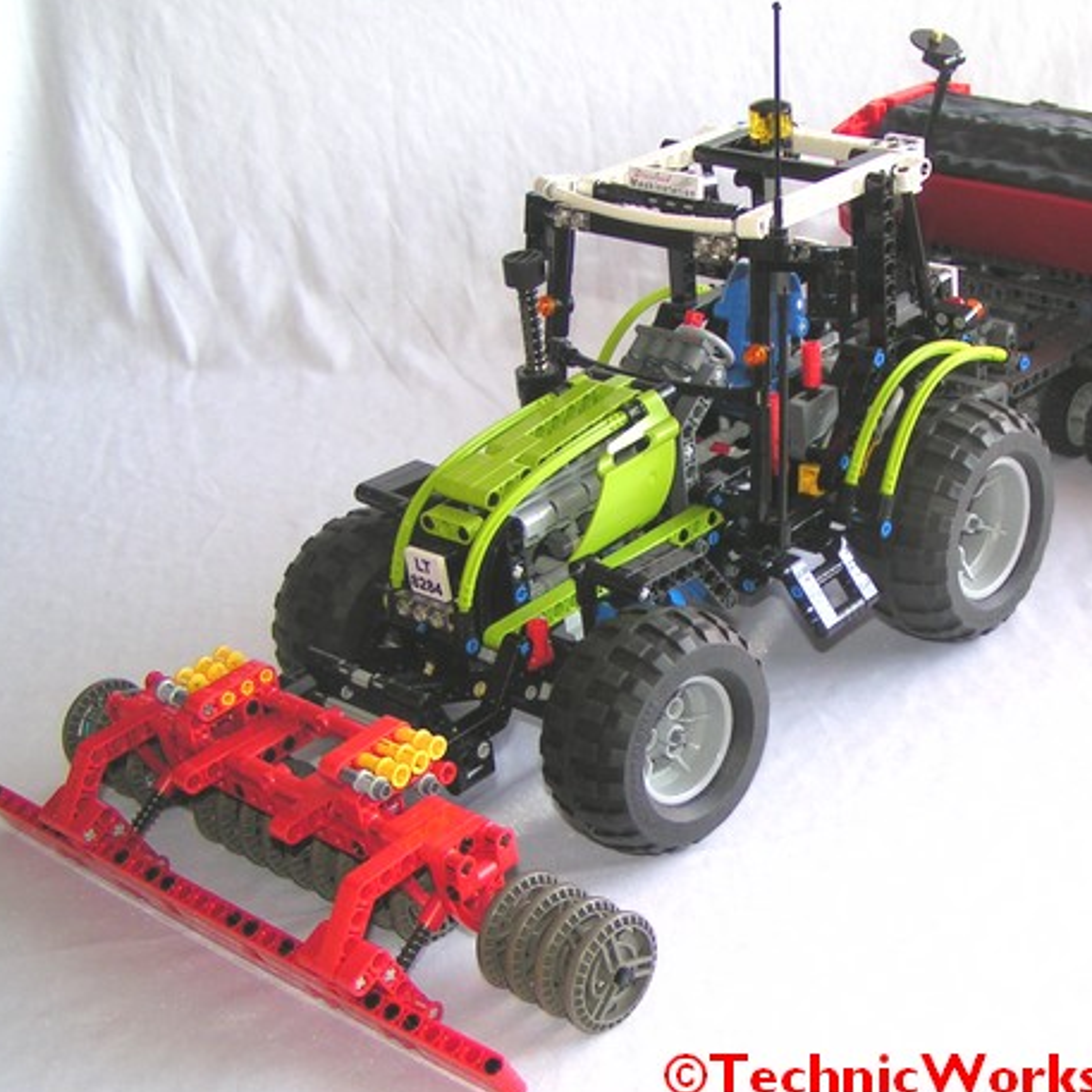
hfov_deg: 35.7
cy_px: 552
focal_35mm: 47
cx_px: 734
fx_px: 1677
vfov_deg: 36.1
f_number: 2.8
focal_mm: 5.8
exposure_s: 1/40
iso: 64
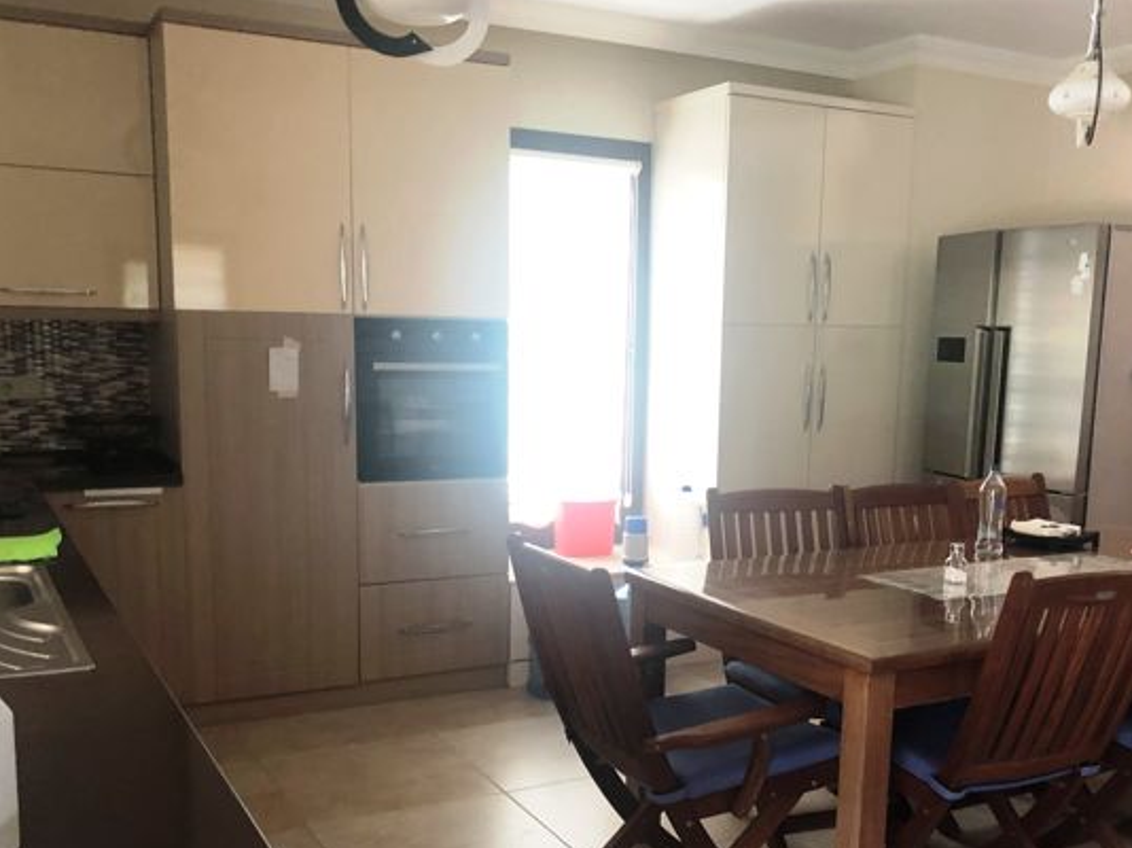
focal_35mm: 37
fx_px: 1209
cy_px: 538
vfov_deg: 38.4
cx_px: 609
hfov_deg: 50.1
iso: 64
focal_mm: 3.99
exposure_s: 1/15
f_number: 1.8
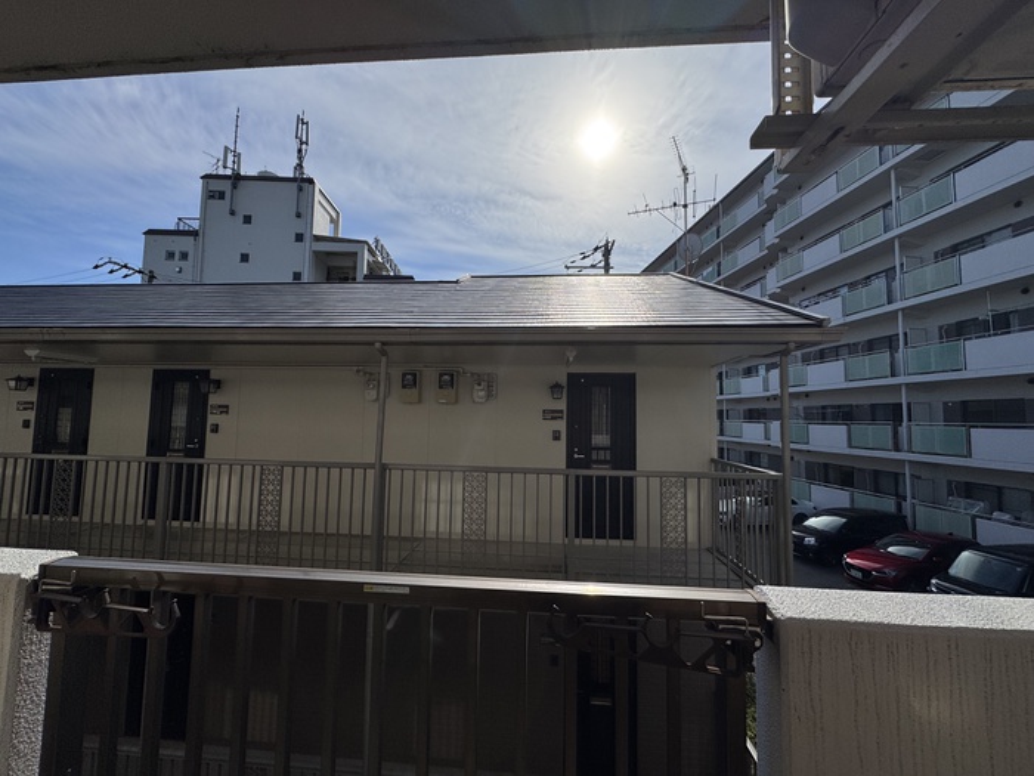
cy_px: 388
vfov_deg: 85.7
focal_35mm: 14
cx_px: 517
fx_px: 418
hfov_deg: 102.1
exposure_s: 1/4926
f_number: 2.2
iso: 32
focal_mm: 2.22
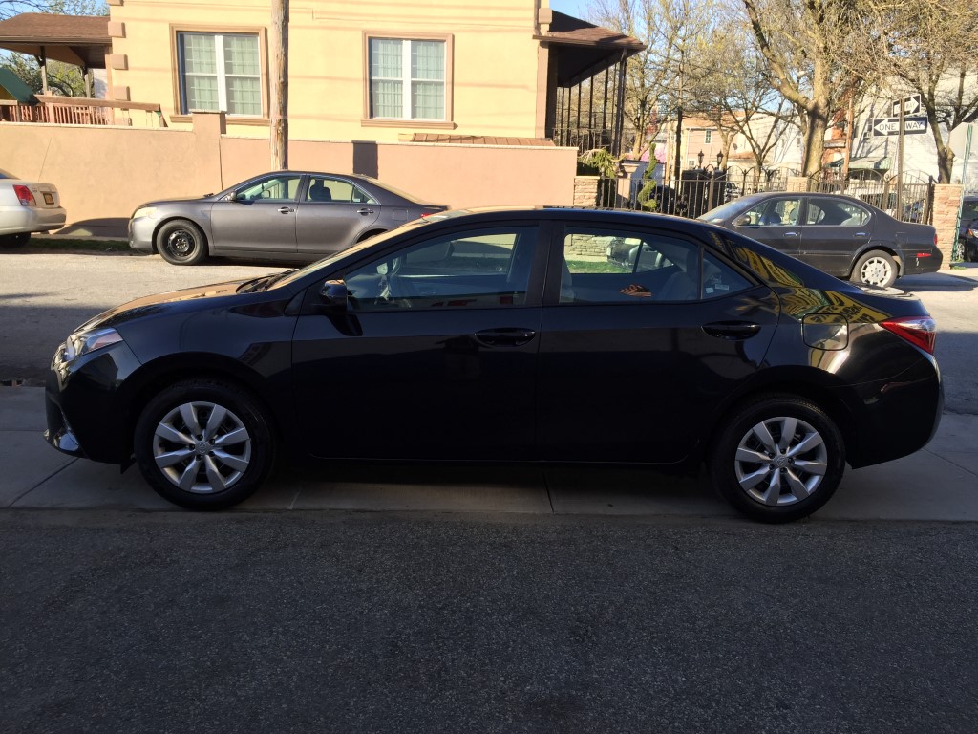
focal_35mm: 29
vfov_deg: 48.2
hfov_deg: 61.7
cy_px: 367
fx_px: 819
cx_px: 489
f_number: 2.2
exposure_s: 1/618
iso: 32
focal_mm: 4.15
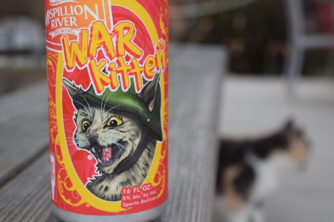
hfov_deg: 29.9
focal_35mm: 68
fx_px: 626
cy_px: 111
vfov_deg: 20.1
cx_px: 167
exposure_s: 1/160
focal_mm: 45
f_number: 6.3
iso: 400
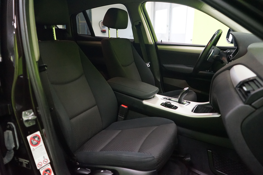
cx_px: 132
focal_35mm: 28
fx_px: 205
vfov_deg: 46.4
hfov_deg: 65.5
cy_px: 88
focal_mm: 28
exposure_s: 1/60
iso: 6400
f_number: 3.5
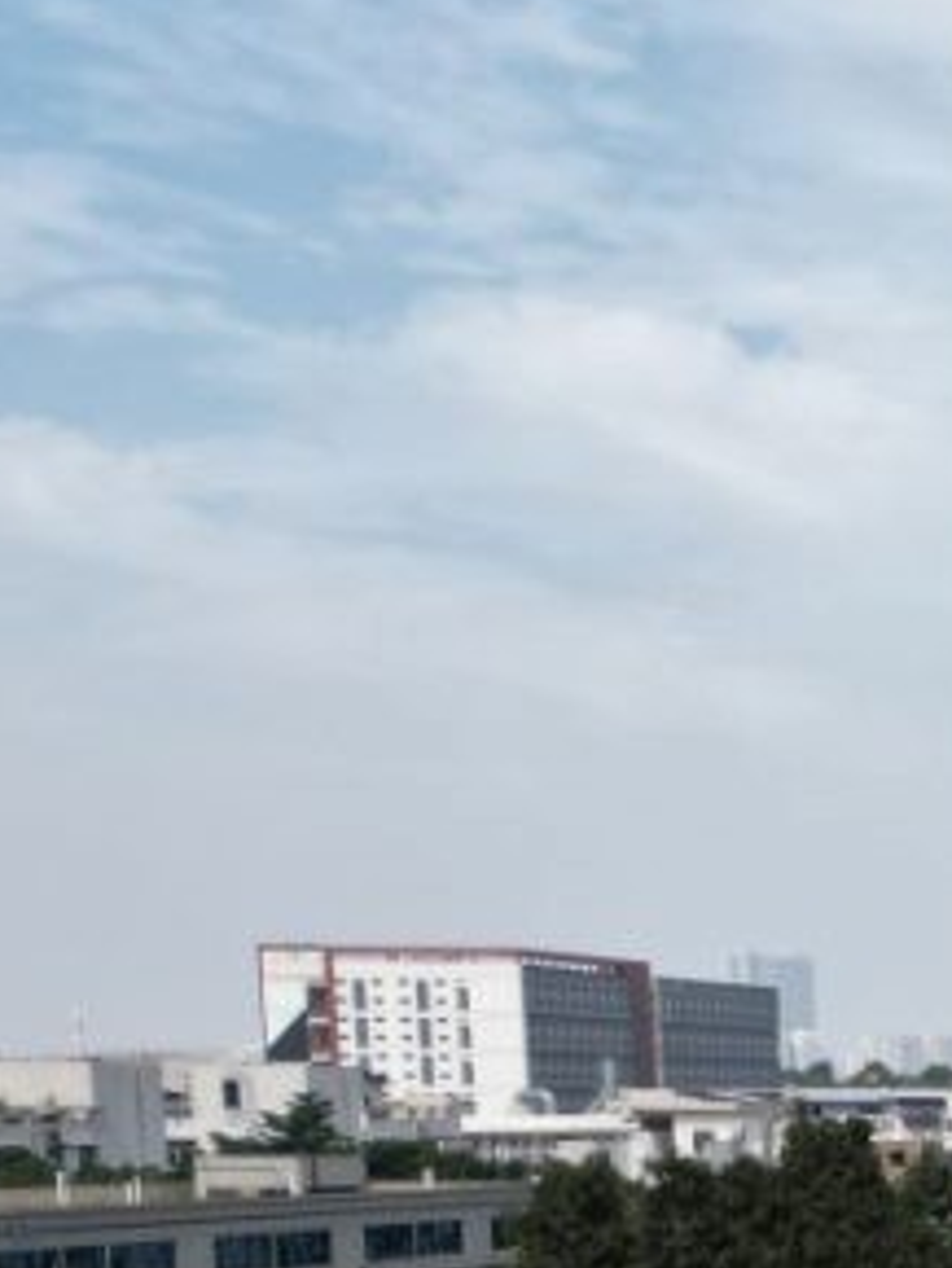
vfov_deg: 21.4
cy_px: 1527
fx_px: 3115
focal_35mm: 85
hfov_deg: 14.1
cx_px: 1996
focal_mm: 6.72
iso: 100
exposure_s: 1/2500
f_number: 1.7
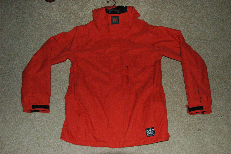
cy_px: 77
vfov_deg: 39.9
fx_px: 212
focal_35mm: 33
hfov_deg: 57.3
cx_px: 116
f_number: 10
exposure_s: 1/125
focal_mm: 22
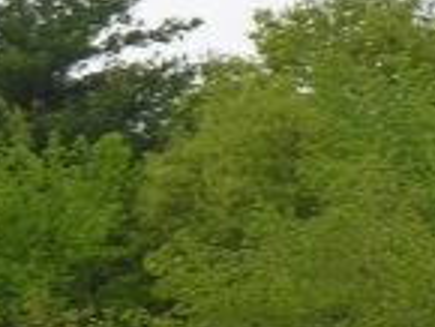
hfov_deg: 2.3
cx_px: 1059
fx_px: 10753
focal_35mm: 855
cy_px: 792
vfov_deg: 1.7
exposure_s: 1/250
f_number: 3.8
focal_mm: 35.9
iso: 50
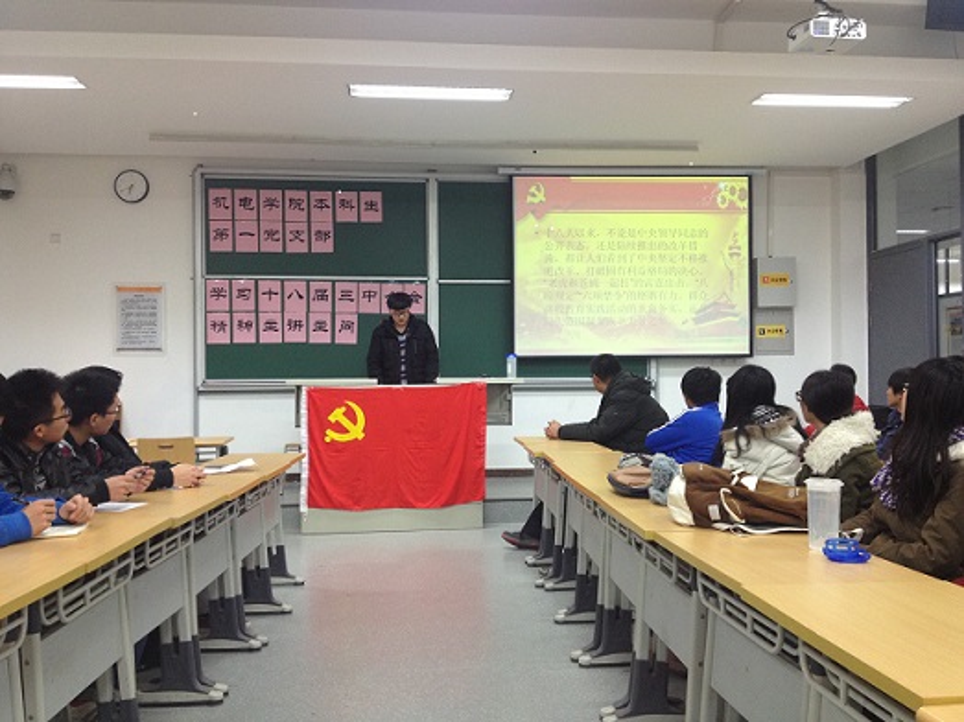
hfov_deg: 52.6
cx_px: 482
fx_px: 974
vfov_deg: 40.7
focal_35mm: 35
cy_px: 361
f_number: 2.4
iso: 100
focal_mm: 4.28
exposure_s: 1/20
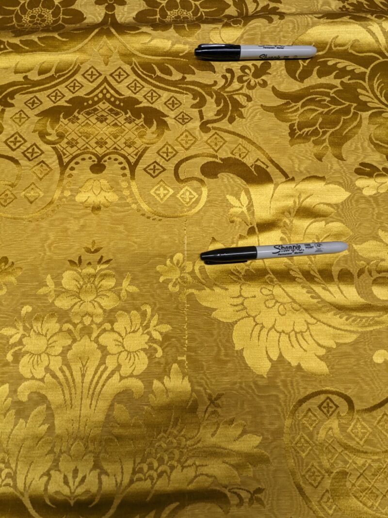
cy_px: 259
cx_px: 194
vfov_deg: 94.5
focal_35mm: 16
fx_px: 239
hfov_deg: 78.1
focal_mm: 2.35
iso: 112
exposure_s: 1/120
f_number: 2.2
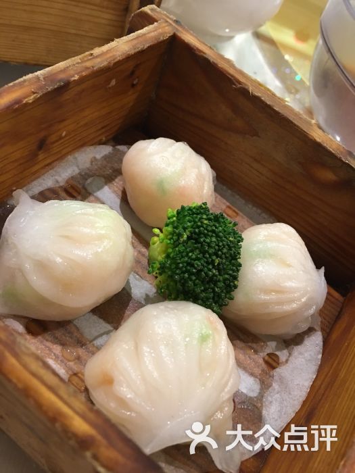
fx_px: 397
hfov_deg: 48.2
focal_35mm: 29
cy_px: 236
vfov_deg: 61.7
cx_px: 178
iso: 80
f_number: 2.2
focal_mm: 4.15
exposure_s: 1/17
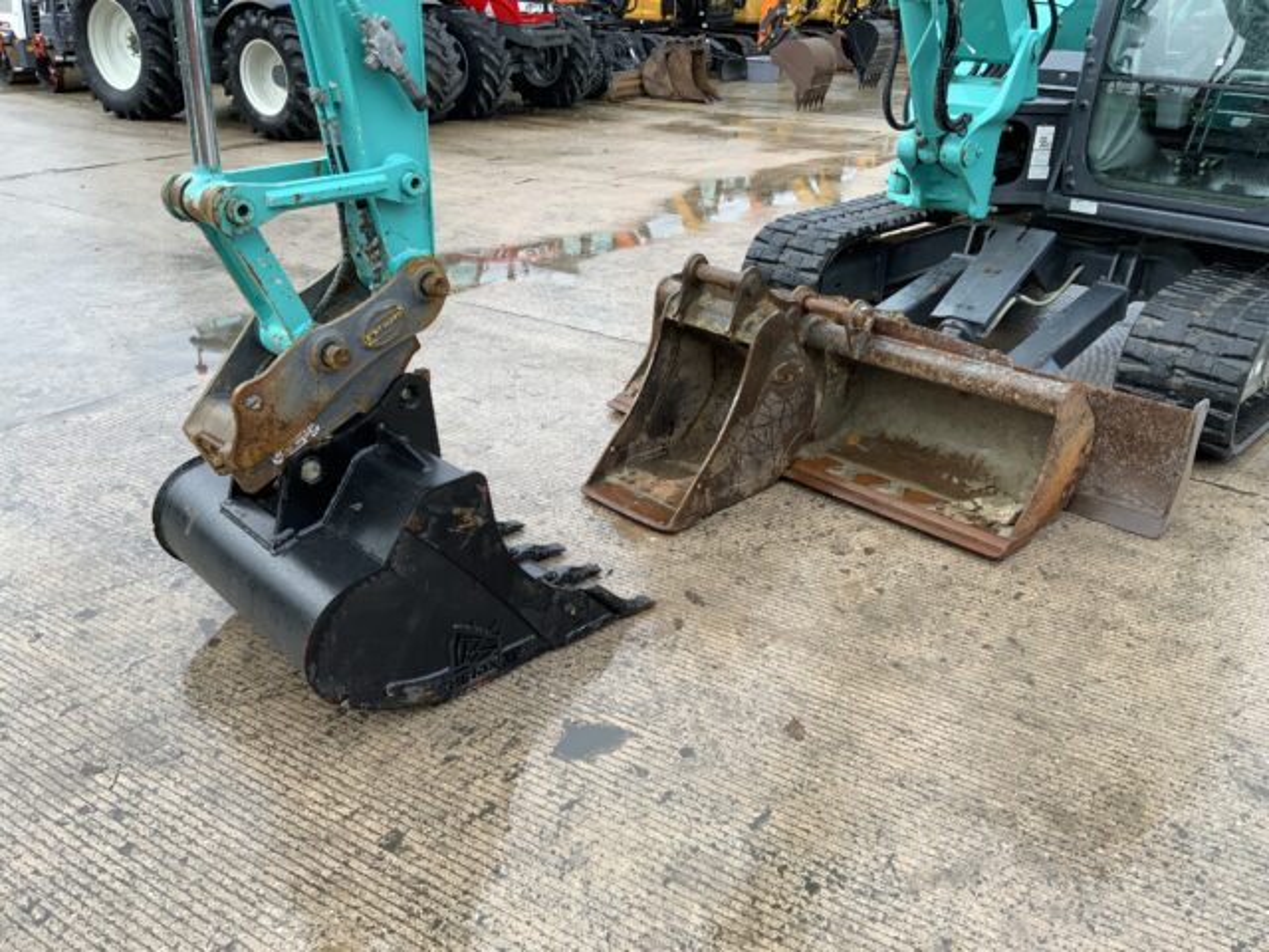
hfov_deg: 61.7
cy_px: 476
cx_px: 634
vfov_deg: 48.2
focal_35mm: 29
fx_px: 1063
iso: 16
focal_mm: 3
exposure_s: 1/186
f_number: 1.8
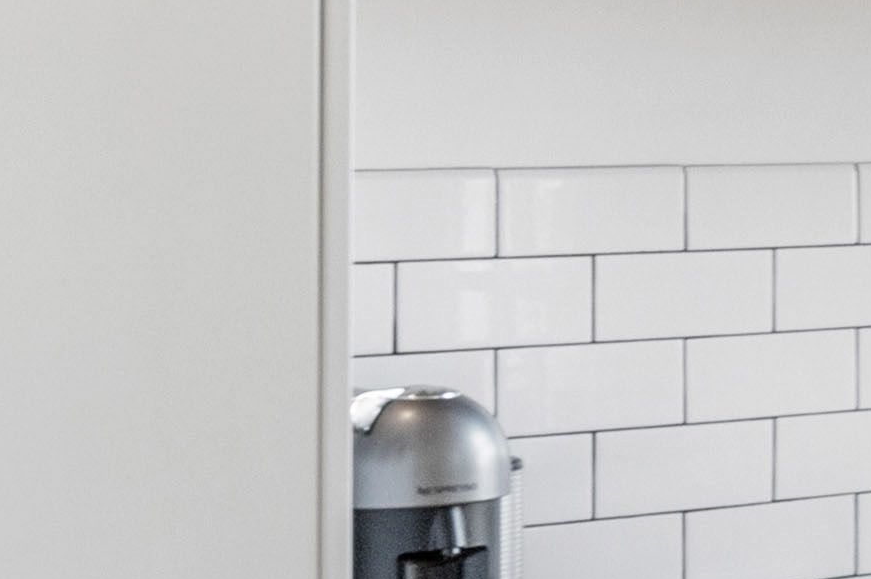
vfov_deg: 10.9
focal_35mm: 125
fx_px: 3021
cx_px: 2412
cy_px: 67
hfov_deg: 11.6
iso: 400
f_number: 8
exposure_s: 1/10
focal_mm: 18
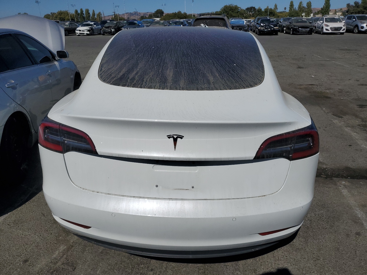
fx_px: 276
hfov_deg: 67.3
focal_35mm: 26
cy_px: 138
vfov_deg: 53.1
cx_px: 184
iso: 51
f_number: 1.5
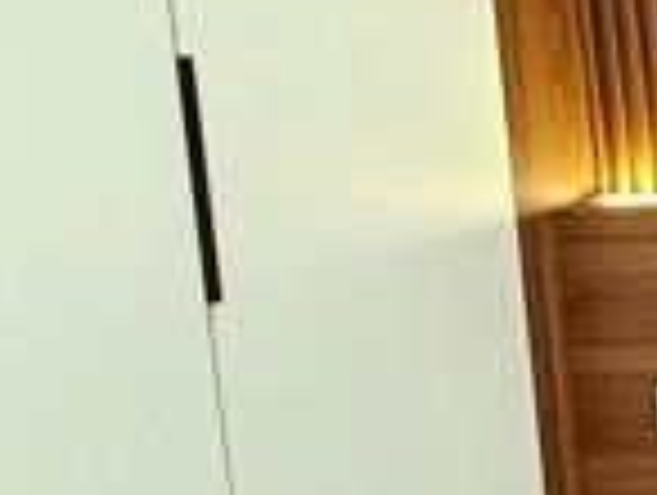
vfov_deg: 15.0
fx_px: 1863
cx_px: 1575
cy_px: 86
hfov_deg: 14.0
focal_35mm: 98
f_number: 2.2
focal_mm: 2.22
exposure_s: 1/50
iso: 200
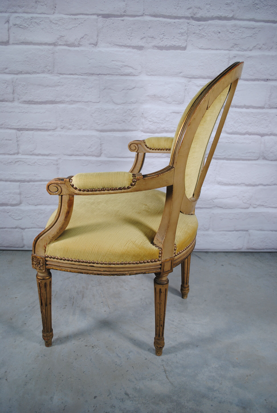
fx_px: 379
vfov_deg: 57.1
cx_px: 138
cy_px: 206
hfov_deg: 40.1
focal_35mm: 33
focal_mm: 22
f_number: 4.5
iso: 200
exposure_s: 1/80
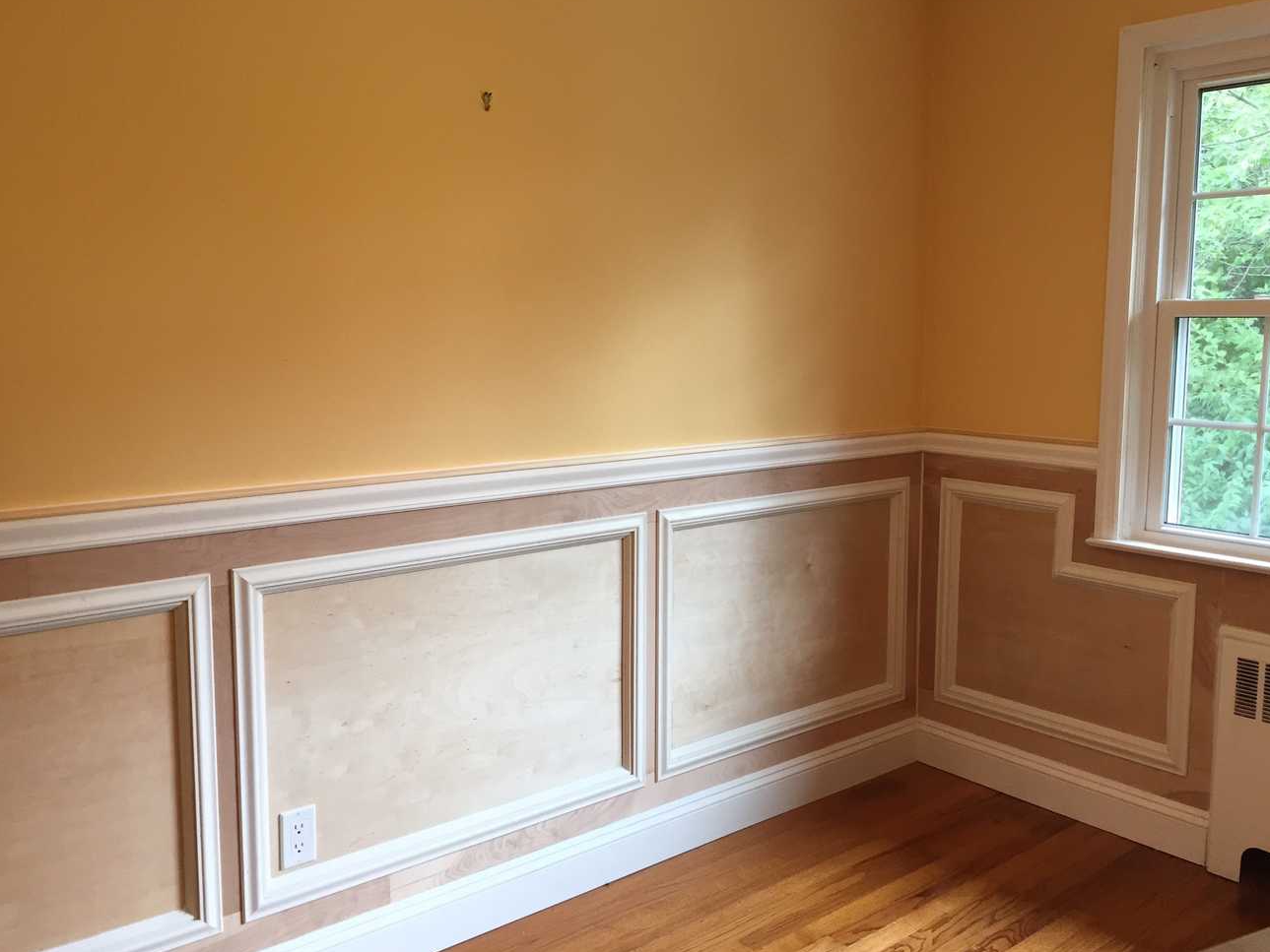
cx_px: 653
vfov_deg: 46.8
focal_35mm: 30
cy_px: 463
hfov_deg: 59.9
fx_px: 1101
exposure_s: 1/30
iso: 32
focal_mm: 4.15
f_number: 2.2
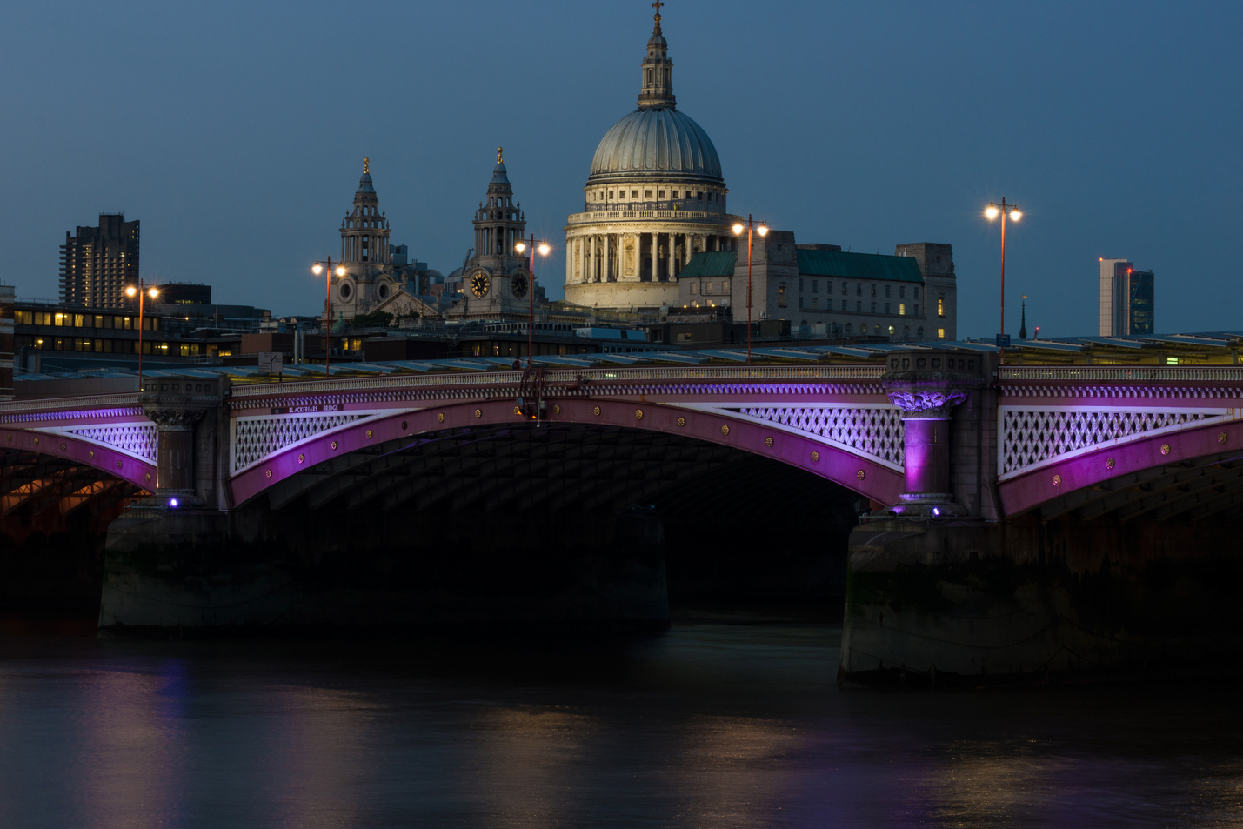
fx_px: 3522
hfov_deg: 20.0
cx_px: 566
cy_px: 395
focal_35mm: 102
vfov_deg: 13.4
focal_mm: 60
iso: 50
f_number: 20
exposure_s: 8
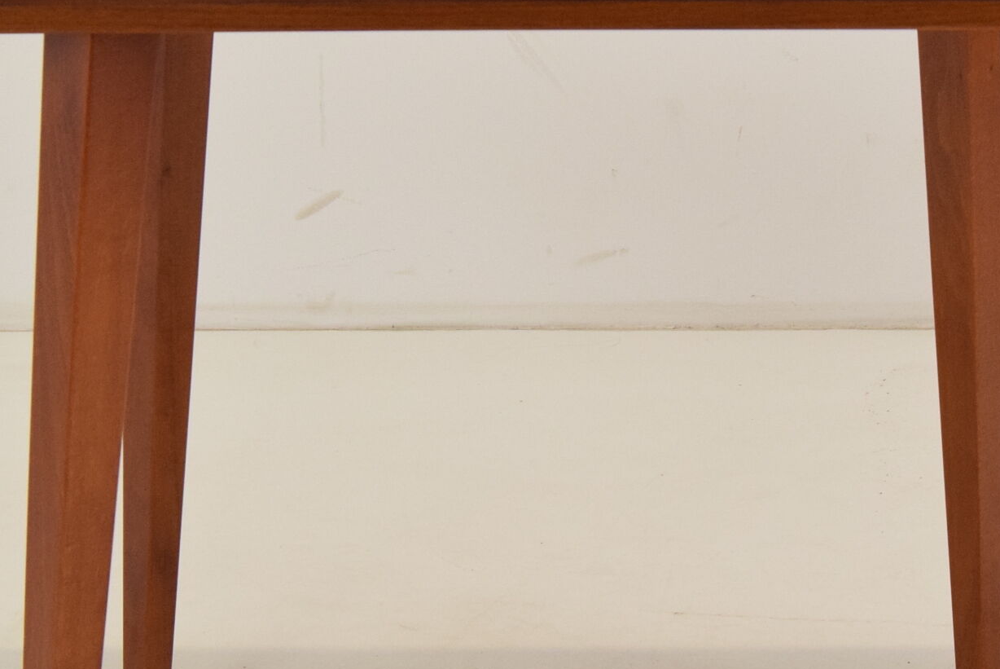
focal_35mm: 95
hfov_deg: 21.4
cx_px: 541
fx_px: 2641
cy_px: 275
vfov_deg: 14.4
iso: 1600
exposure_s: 1/250
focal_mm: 26
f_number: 8
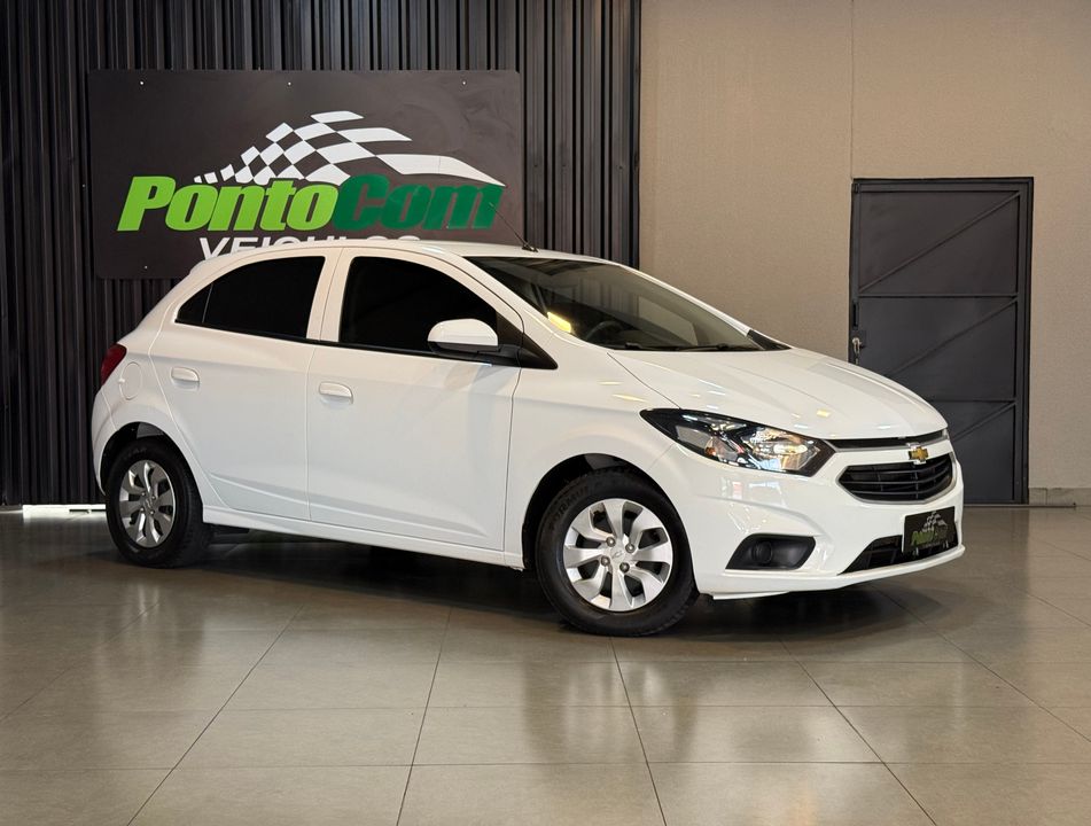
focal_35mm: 48
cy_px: 413
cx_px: 546
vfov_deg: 30.4
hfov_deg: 39.5
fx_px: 1518
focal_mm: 6.76
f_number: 1.78
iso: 80
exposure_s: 1/60
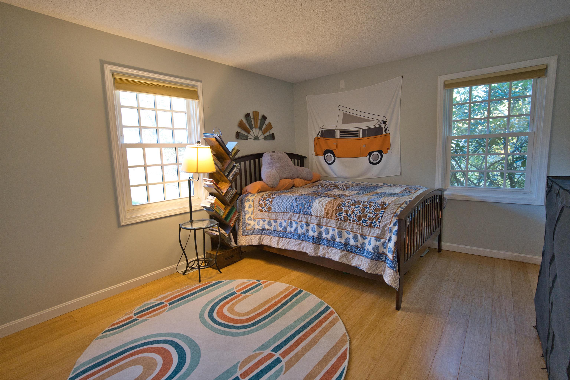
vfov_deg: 70.4
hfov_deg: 93.3
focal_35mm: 17
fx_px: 269
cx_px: 285
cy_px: 190
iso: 1600
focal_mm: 17
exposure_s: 1/160
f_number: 3.2
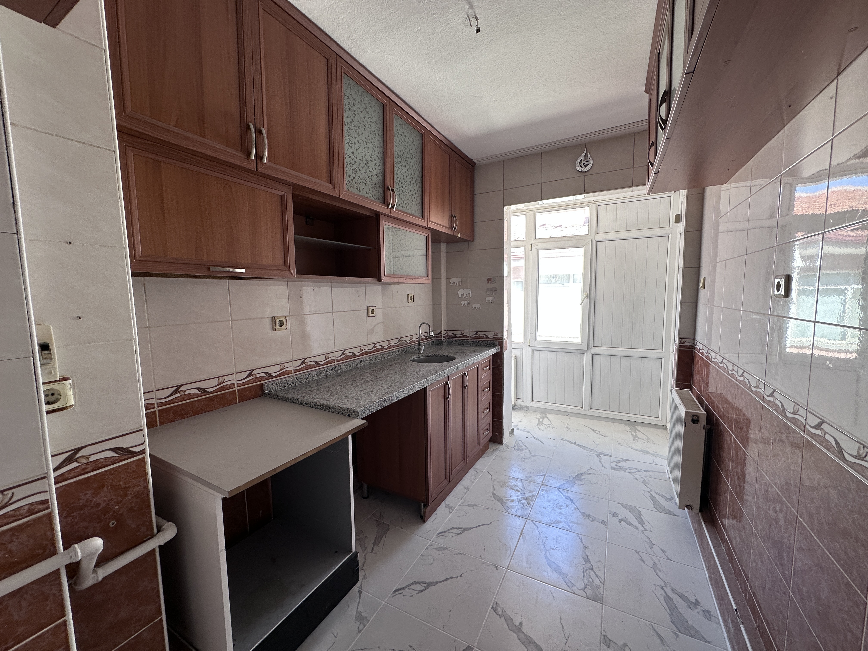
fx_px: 351
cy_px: 326
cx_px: 434
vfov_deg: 85.7
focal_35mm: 14
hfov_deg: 102.1
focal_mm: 2.22
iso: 64
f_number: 2.2
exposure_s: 1/99
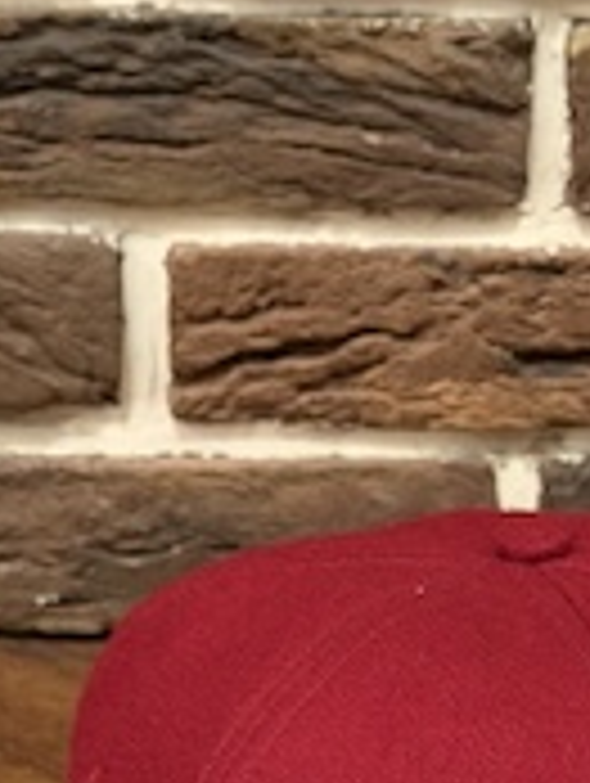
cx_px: 311
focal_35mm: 147
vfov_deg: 13.1
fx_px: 3332
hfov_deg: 10.1
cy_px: 929
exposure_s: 1/30
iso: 640
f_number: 1.78
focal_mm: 6.76
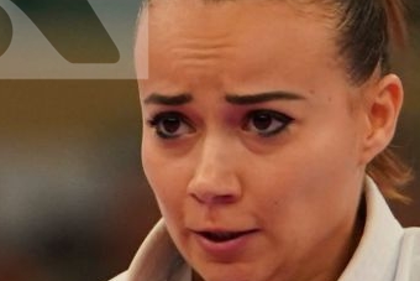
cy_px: 405
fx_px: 18335
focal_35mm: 1571
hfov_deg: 1.3
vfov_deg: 0.9
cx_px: 33
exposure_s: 1/1000
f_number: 2.8
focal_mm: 198
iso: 1600
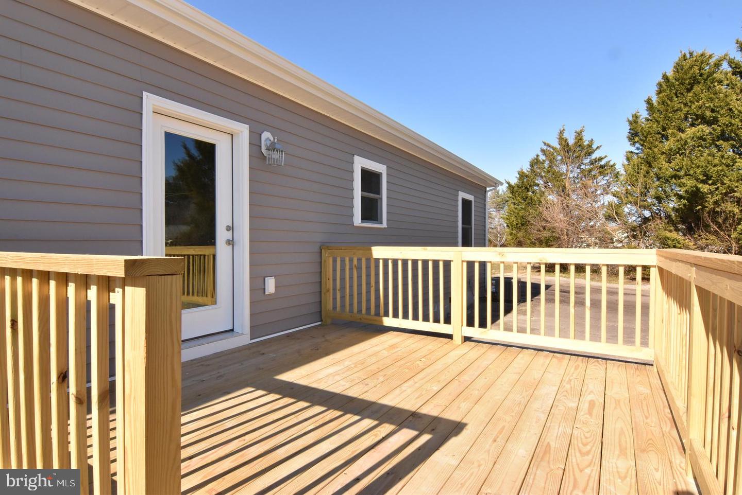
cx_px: 371
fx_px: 371
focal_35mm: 18
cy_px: 248
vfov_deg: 67.5
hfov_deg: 90.0
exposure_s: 1/200
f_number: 22
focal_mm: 12
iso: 800
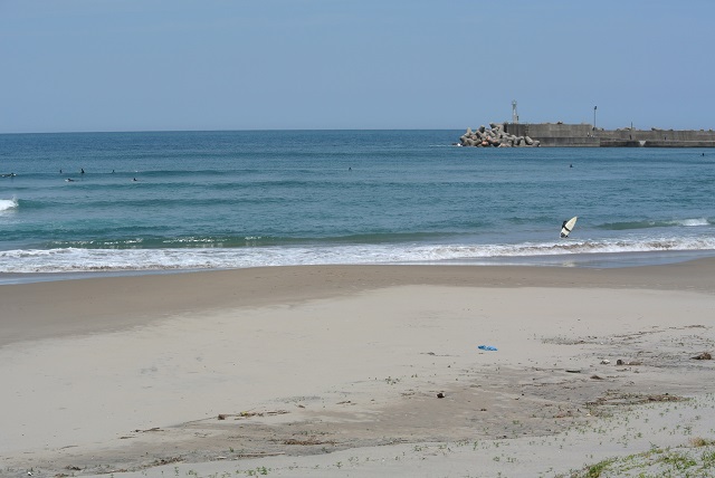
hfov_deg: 25.0
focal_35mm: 81
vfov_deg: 16.9
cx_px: 358
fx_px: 1610
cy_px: 239
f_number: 9
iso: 100
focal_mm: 30
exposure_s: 1/320
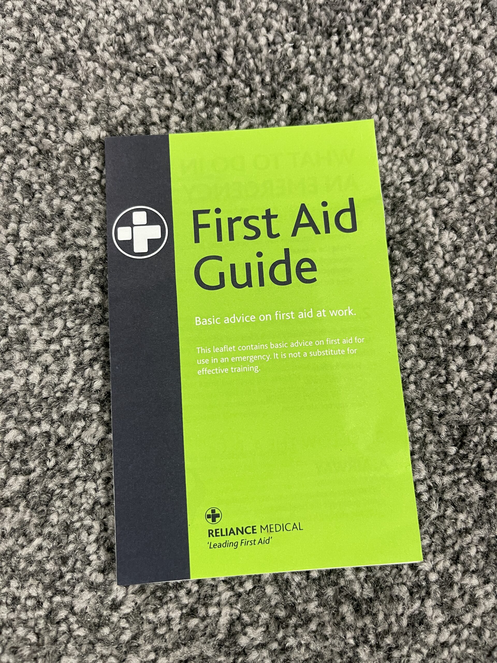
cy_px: 332
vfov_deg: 69.4
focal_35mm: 25
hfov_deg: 54.9
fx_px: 479
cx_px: 248
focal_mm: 5.1
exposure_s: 1/60
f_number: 1.6
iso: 160
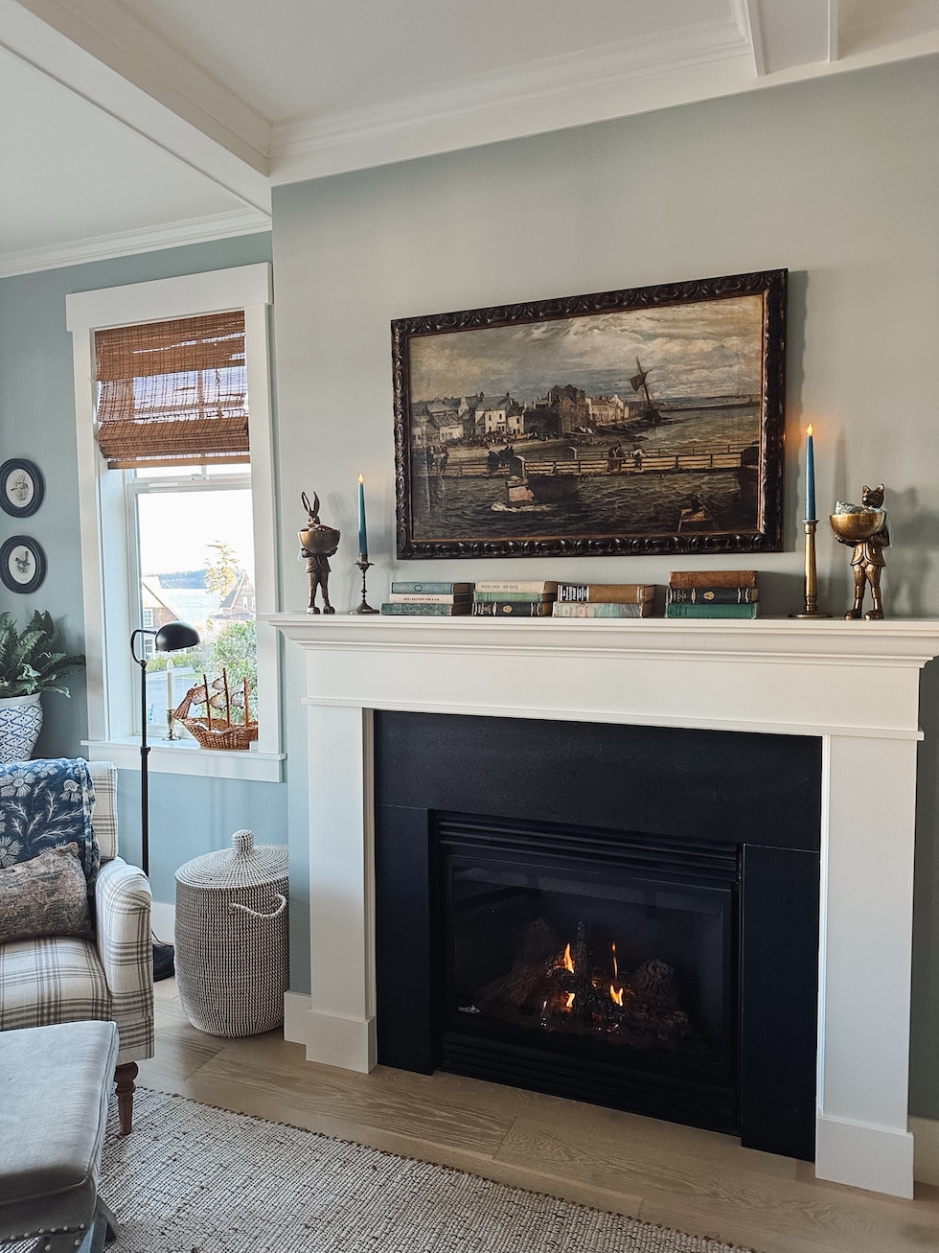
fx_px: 868
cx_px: 470
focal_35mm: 24
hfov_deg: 56.8
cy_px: 626
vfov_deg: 71.6
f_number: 1.8
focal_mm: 6.86
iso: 125
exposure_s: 1/120
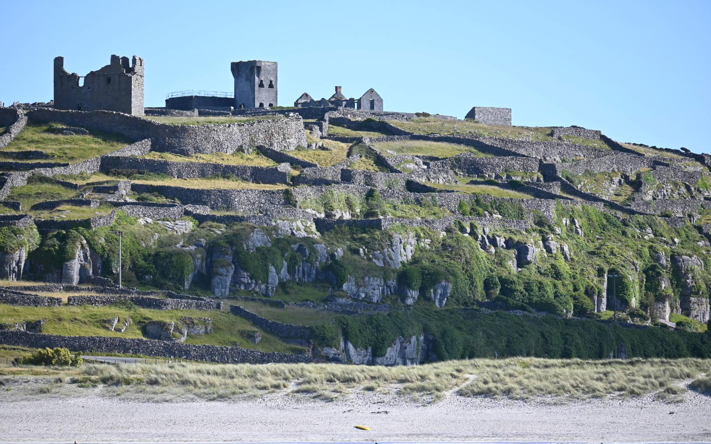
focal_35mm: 245
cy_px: 235
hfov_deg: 8.6
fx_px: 4748
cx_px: 356
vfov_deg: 5.4
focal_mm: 160
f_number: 5.6
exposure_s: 1/500
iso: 125
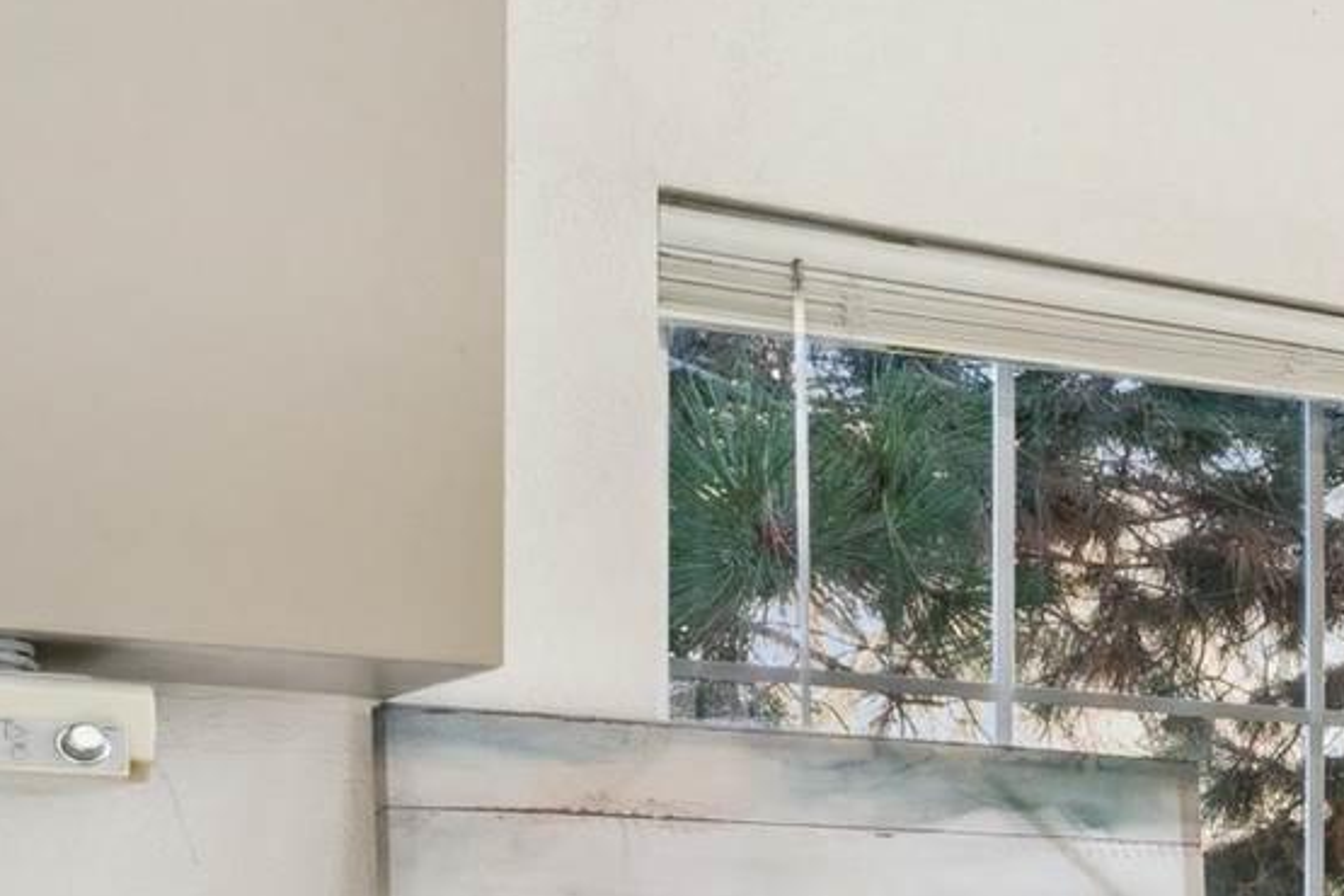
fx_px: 3181
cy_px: 1070
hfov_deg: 16.9
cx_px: 2765
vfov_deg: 15.5
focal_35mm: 85
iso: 400
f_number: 13
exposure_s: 1/13
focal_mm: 15.4
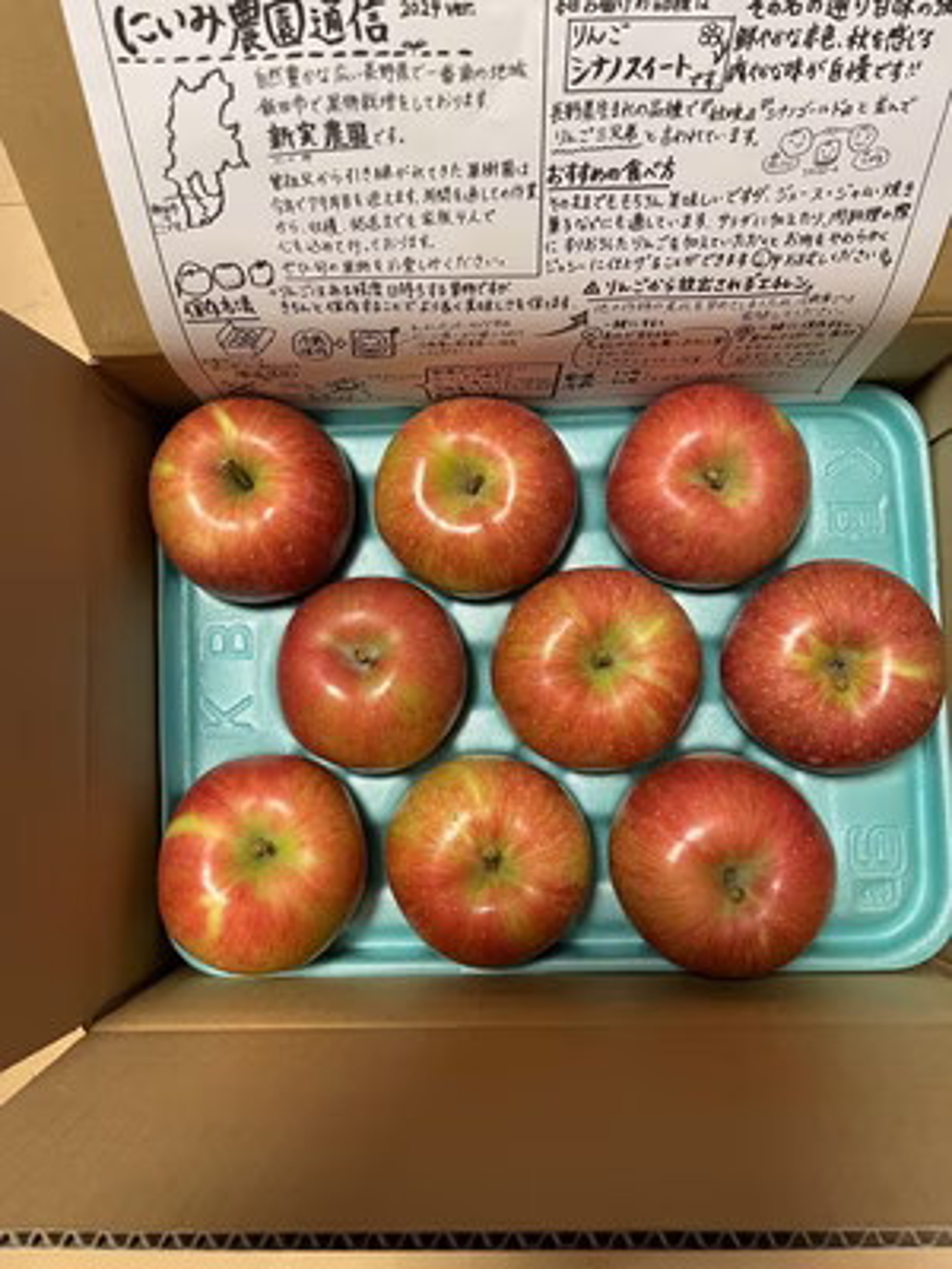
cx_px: 476
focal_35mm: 26
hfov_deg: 53.1
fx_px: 953
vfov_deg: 67.3
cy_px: 634
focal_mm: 4.2
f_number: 1.6
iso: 320
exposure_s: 1/57
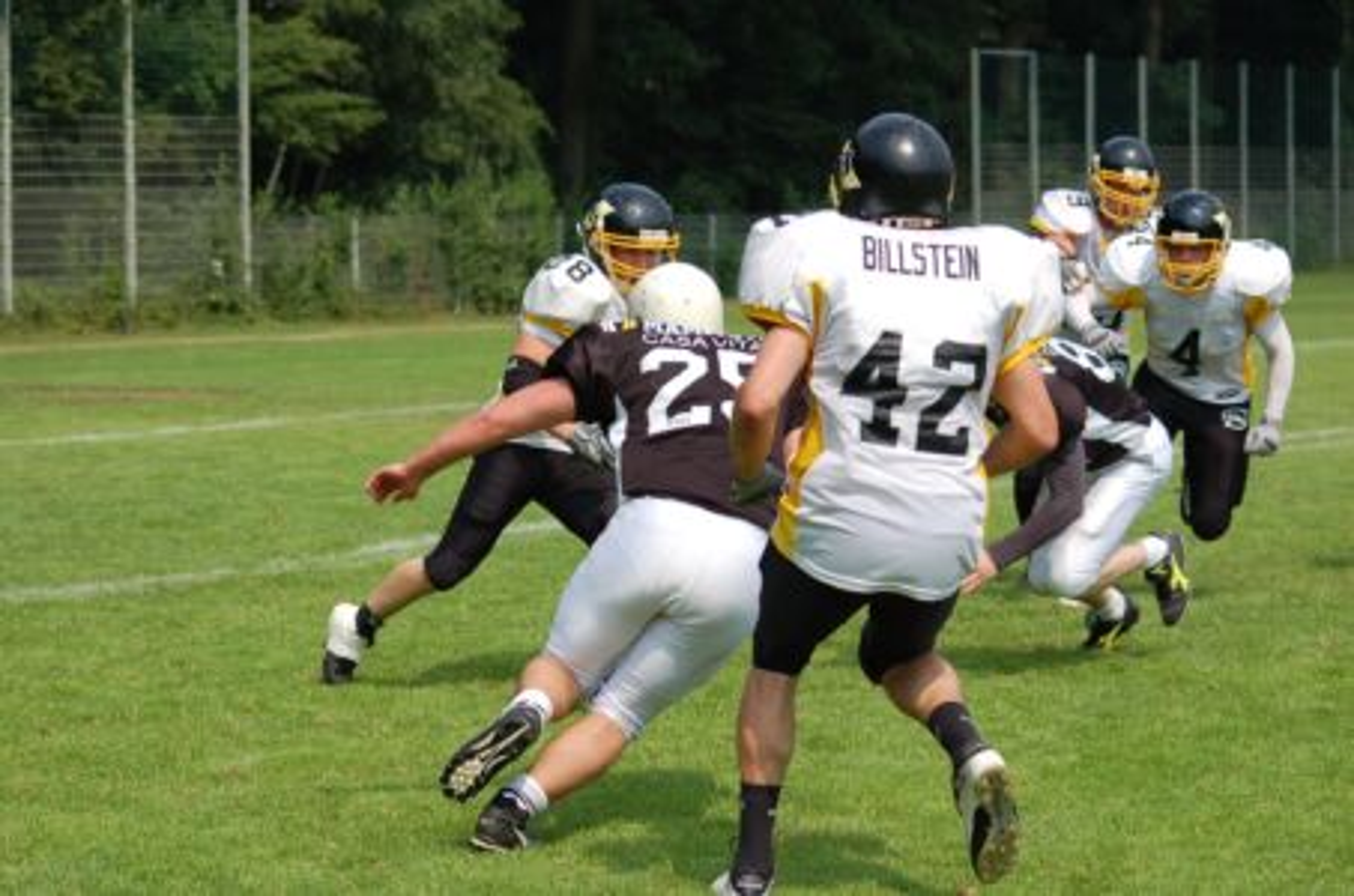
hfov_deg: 19.5
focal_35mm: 105
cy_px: 448
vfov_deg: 13.0
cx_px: 677
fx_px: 3941
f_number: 5.6
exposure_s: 1/1250
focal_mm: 70
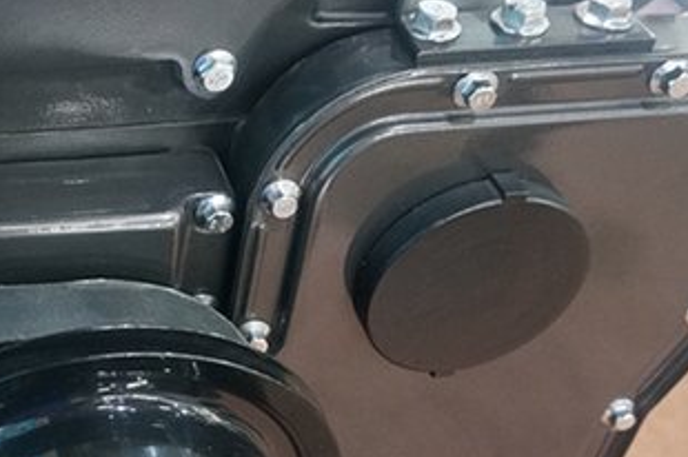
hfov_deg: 30.2
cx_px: 0
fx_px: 1184
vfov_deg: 21.7
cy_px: 327
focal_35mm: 62
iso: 1250
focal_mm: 16
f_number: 4
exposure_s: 1/60
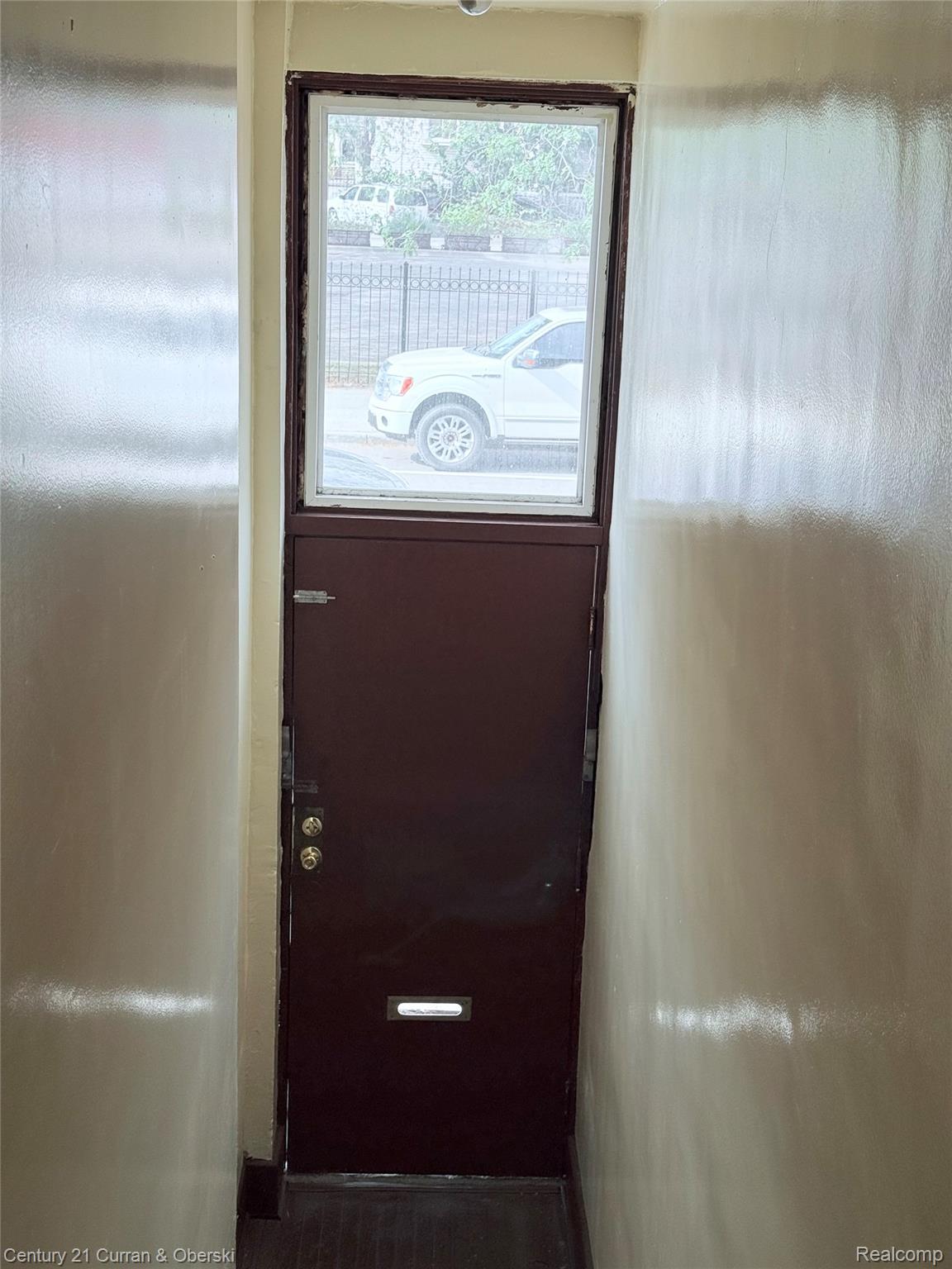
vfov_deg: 39.7
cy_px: 634
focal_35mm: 48
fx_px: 1760
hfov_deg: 30.3
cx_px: 476
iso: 64
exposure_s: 1/373
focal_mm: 6.76
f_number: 1.78
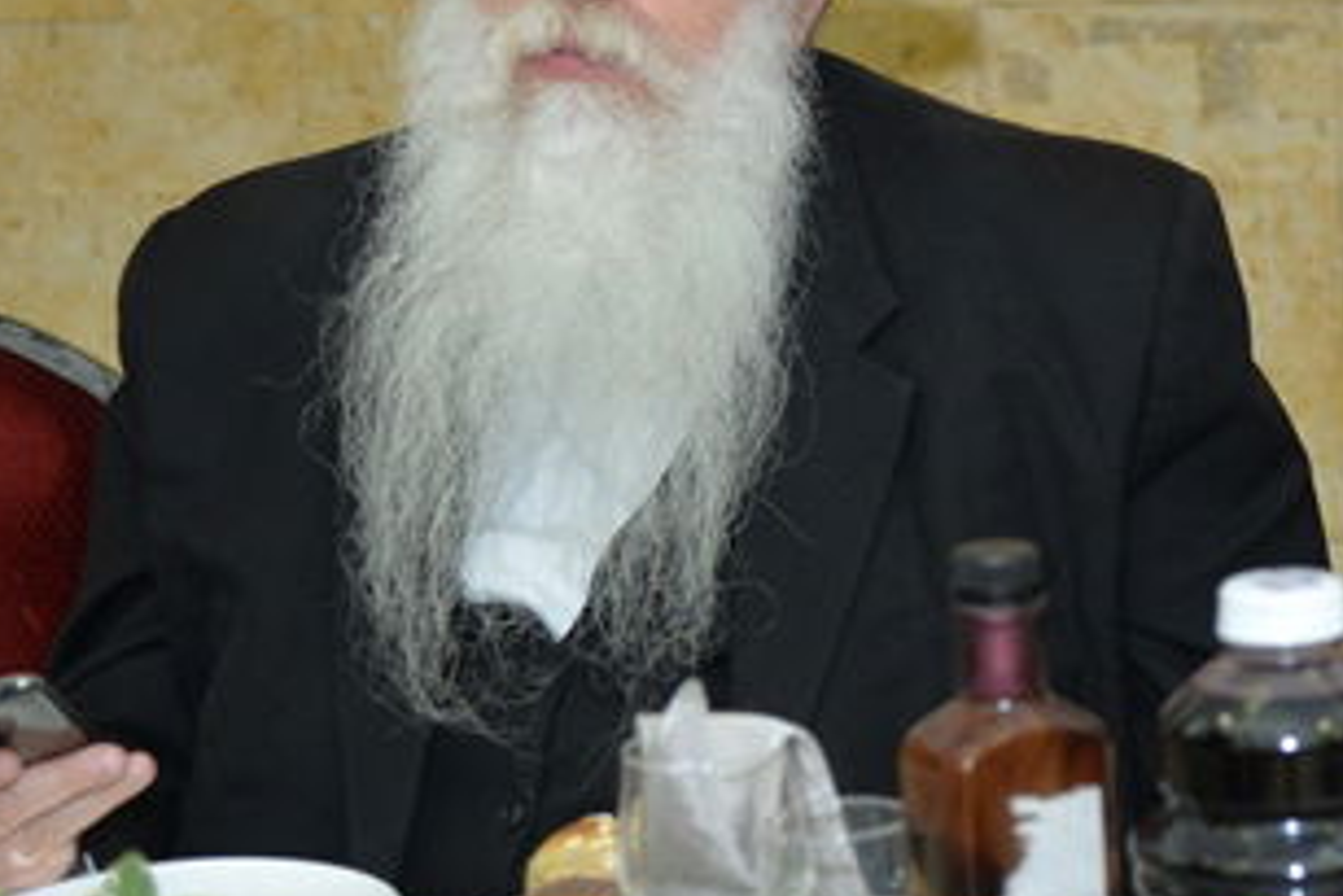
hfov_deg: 13.4
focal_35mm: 151
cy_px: 166
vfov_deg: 9.1
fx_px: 5636
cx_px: 1347
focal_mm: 58
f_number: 4
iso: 1000
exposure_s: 1/160
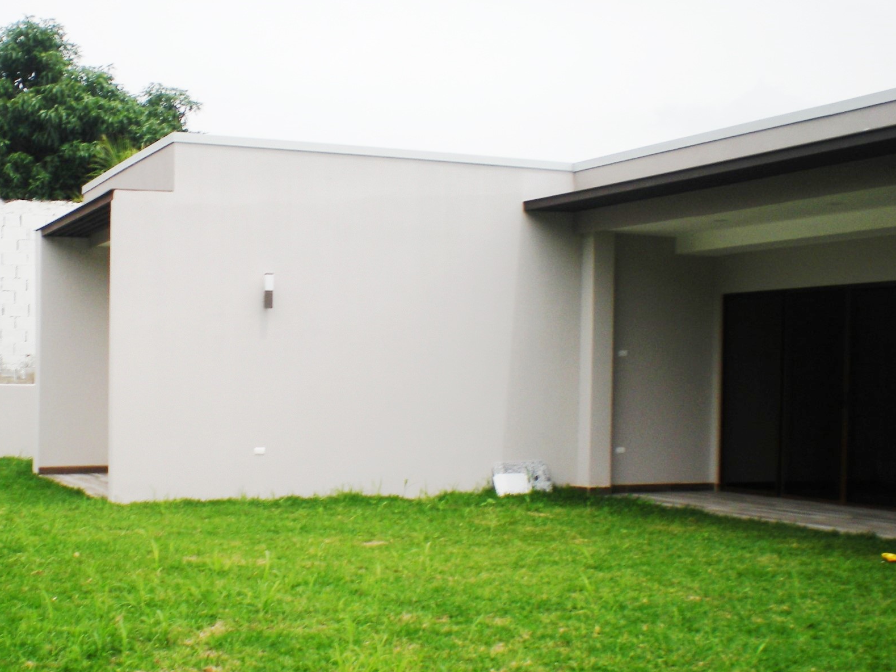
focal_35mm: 55
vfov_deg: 26.5
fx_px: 1424
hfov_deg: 34.5
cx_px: 279
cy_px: 417
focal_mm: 6.3
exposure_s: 1/493
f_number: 4.6
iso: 64
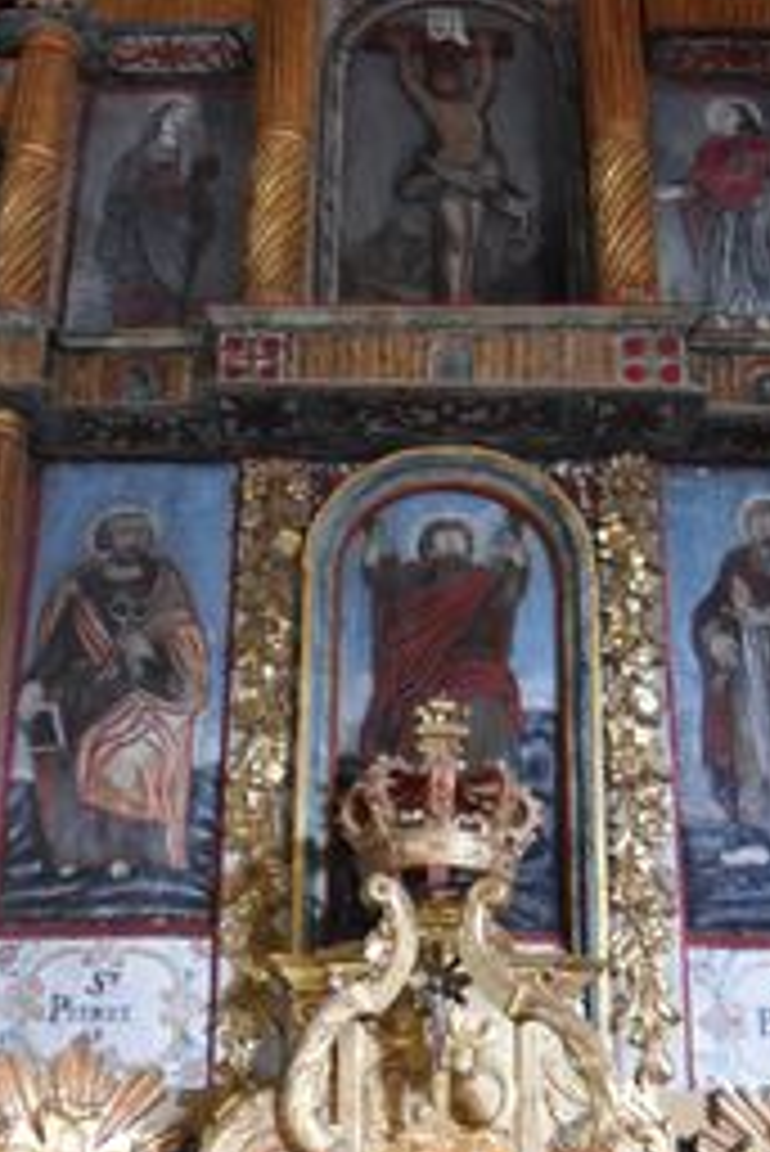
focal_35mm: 53
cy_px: 706
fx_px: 1710
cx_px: 444
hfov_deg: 25.4
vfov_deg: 37.1
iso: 4000
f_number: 3.8
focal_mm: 13
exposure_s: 1/60
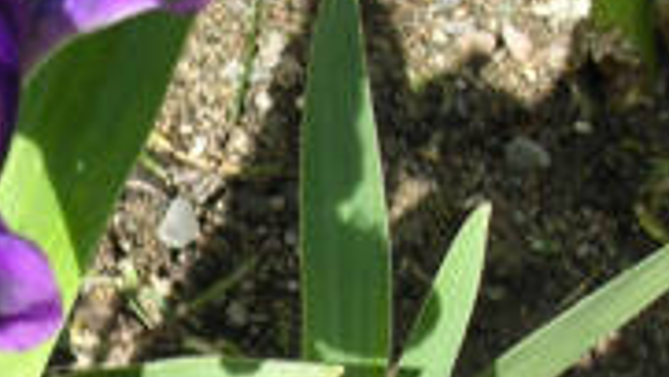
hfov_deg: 8.8
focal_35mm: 243
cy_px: 477
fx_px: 4313
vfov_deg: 5.0
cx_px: -129
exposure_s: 1/252
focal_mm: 9.6
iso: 100
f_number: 3.5
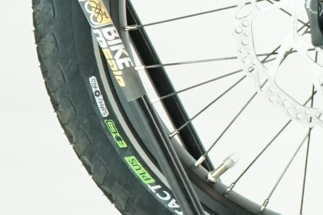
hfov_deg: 5.2
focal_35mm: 371
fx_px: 3328
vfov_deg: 3.6
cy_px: -342
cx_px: 1012
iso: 2500
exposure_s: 1/200
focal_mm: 56
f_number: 5
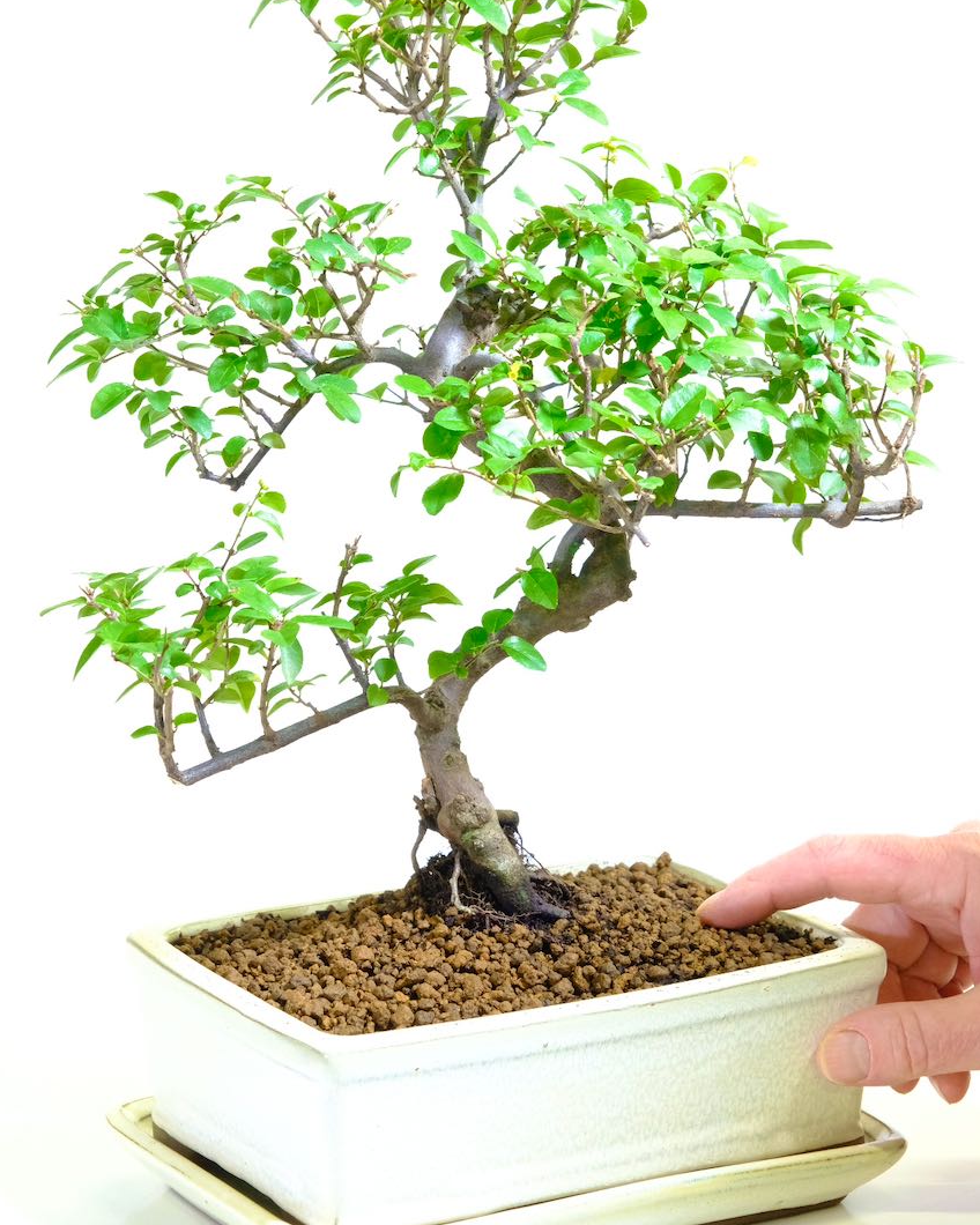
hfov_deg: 11.4
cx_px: 489
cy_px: 522
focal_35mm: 136
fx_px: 4931
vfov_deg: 14.2
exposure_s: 1/30
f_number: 8
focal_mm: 80
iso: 2500
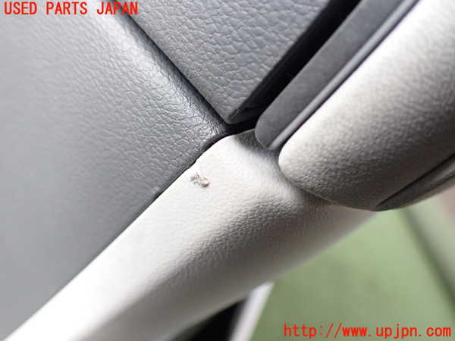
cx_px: 228
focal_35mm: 30
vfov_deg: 46.8
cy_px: 170
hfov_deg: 60.0
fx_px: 394
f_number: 2.3
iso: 400
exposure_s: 1/125
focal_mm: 5.4
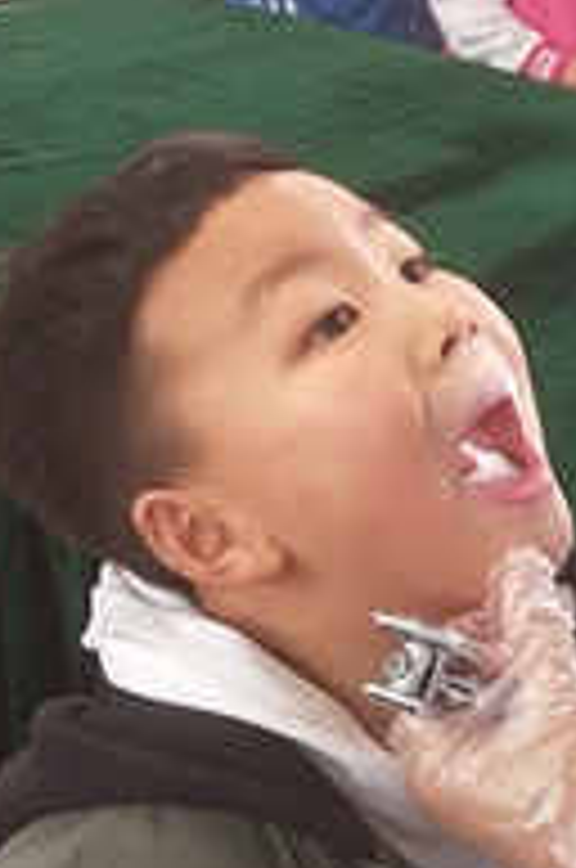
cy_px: 551
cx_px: 594
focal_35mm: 81
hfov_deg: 16.4
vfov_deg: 25.0
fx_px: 1951
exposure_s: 1/33.3
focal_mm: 3.95
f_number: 1.8
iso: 327
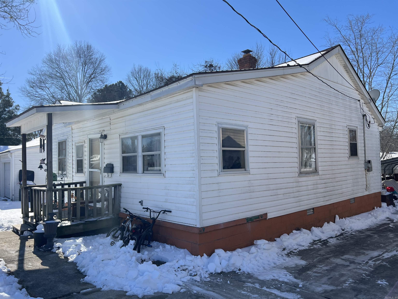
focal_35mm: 26
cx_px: 199
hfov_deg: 67.3
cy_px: 150
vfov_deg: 53.1
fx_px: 299
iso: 50
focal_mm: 5.7
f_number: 1.5
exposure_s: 1/5882
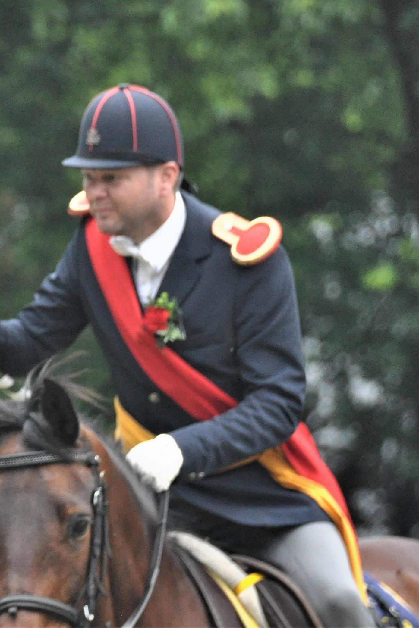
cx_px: -21
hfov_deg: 3.5
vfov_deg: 5.2
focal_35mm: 396
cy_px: 313
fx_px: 6909
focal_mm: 175
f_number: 5
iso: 1600
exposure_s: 1/1250
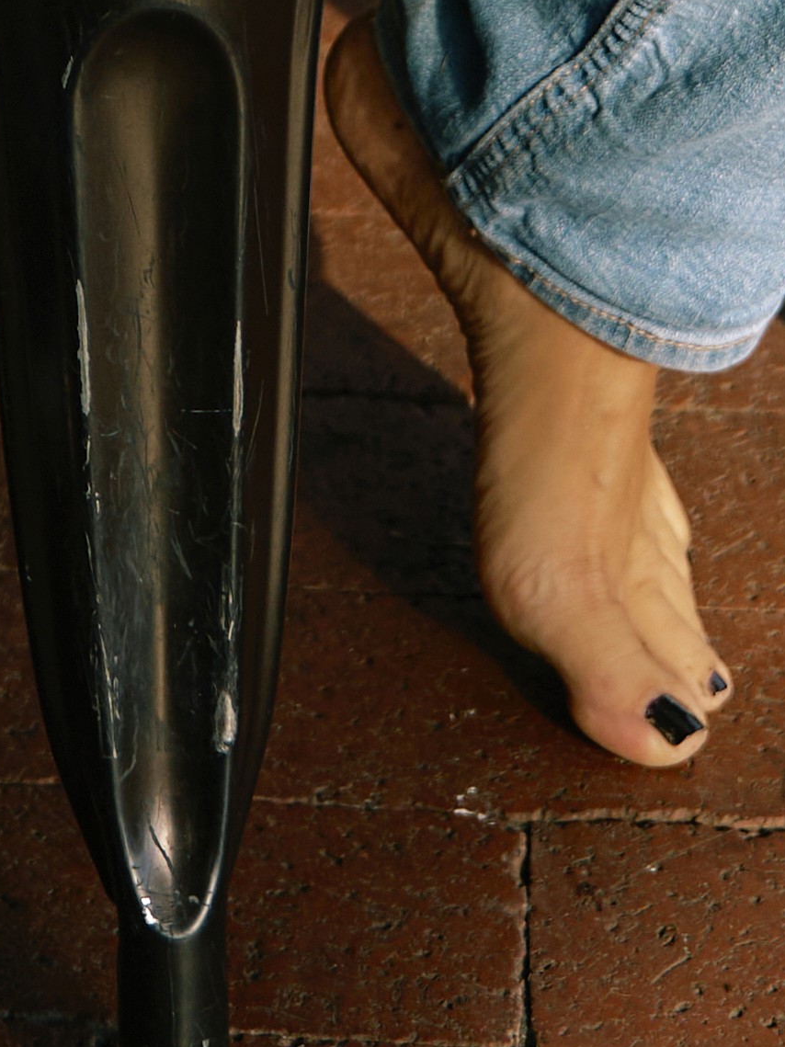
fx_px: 6986
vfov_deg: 8.0
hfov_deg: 6.4
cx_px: -76
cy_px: -1334
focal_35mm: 231
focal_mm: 40
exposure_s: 1/1600
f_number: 2.8
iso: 250
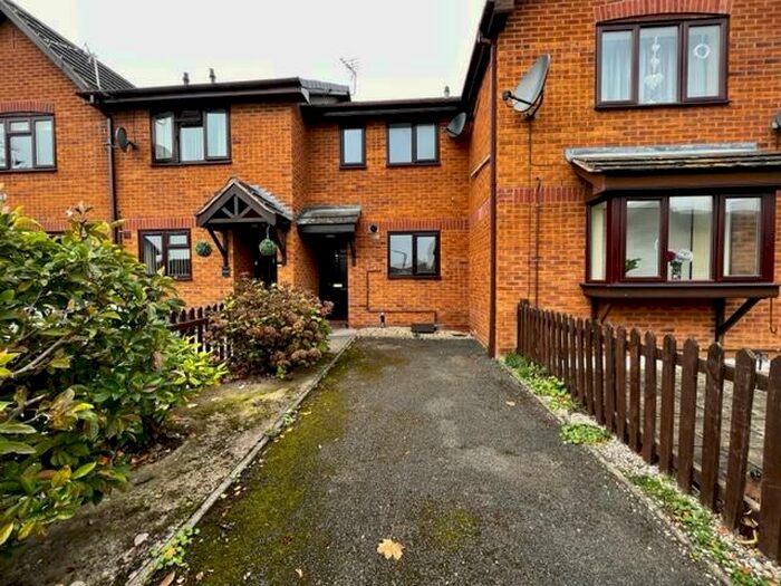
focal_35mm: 13
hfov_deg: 106.2
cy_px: 293
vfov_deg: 89.9
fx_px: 293
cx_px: 390
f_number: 1.8
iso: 32
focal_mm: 1.57
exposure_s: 1/128
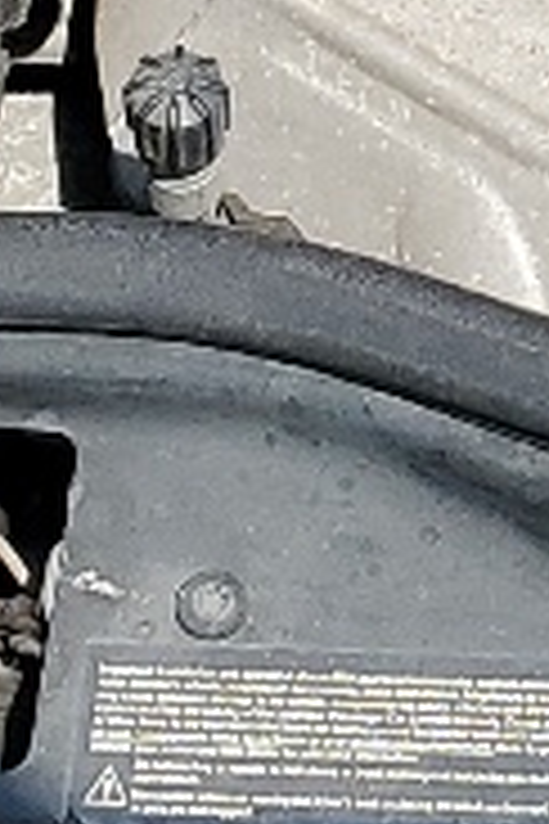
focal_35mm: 237
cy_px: -351
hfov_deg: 5.6
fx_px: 5421
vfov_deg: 8.5
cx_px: 1300
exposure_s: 1/3333
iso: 50
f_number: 1.5
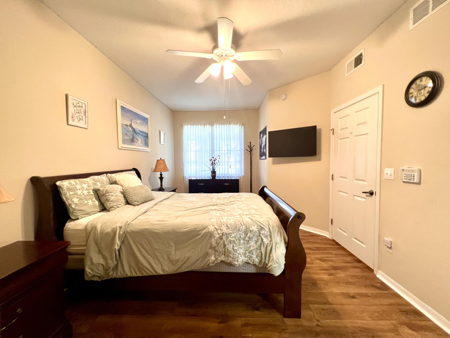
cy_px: 169
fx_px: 169
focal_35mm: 13
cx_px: 225
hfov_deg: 106.2
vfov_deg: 89.9
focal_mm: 1.57
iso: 320
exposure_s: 1/60
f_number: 1.8
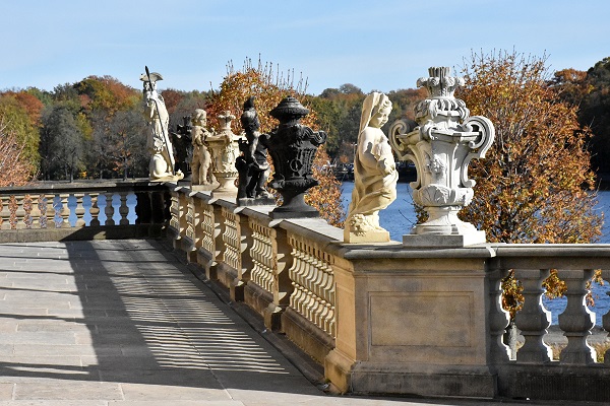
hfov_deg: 18.2
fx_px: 1906
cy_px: 203
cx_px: 305
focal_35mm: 112
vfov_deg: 12.2
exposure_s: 1/8000
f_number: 11
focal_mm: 75
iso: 4000
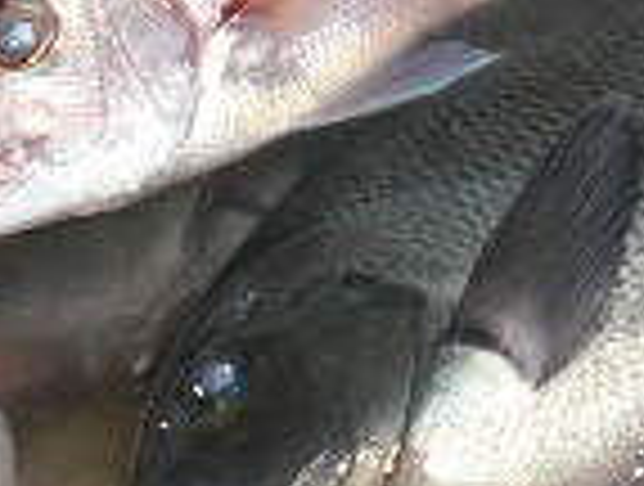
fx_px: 1977
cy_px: 94
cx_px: 788
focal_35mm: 106
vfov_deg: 13.9
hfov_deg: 17.6
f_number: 3.1
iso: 100
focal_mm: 6.3
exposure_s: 1/60
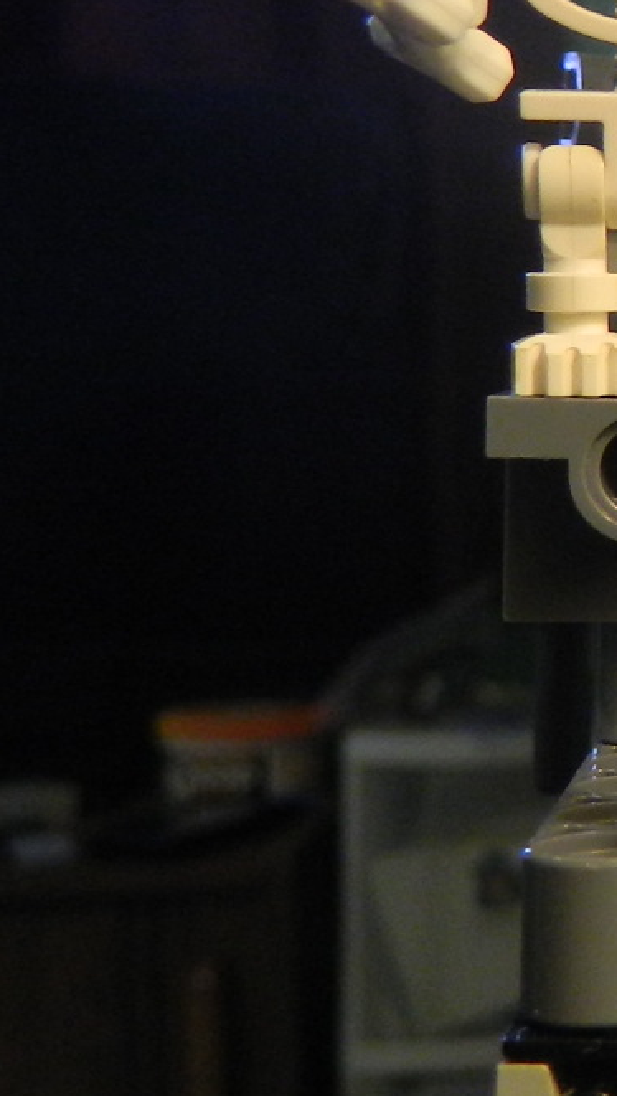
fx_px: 2441
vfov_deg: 25.2
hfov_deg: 11.5
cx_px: 1554
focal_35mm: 84
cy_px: 419
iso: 160
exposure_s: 1/30
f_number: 3.1
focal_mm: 4.5
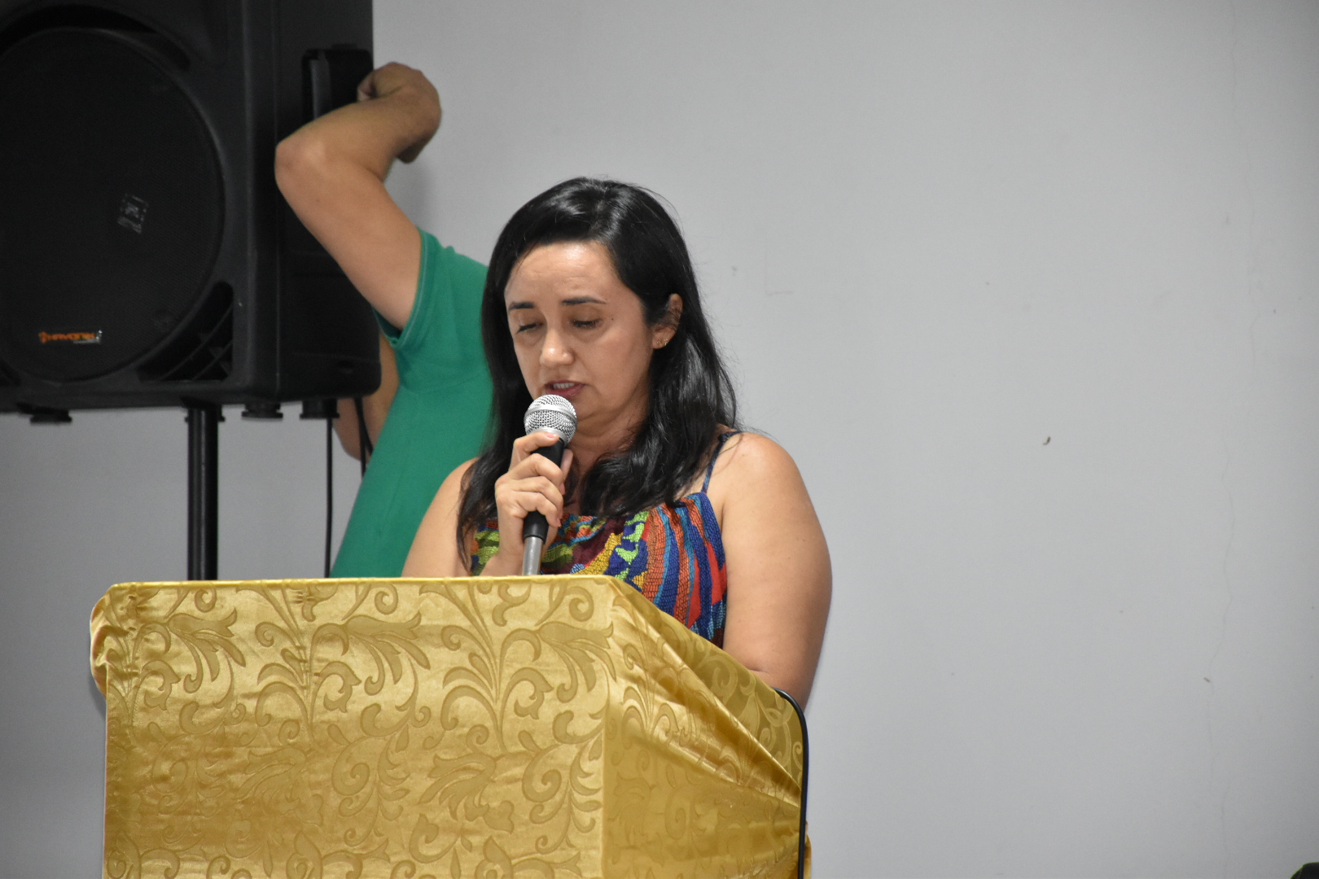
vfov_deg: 6.5
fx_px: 7694
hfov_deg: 9.8
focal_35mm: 210
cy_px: 440
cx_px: 660
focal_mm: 140
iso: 3200
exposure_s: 1/100
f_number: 5.6
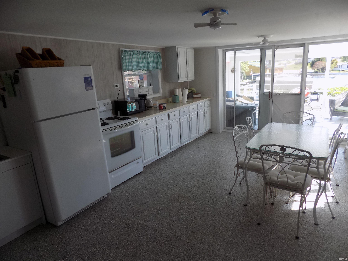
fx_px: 231
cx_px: 174
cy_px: 130
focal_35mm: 23
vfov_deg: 58.9
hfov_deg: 73.9
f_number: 3.1
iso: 80
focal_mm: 4
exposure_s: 1/125
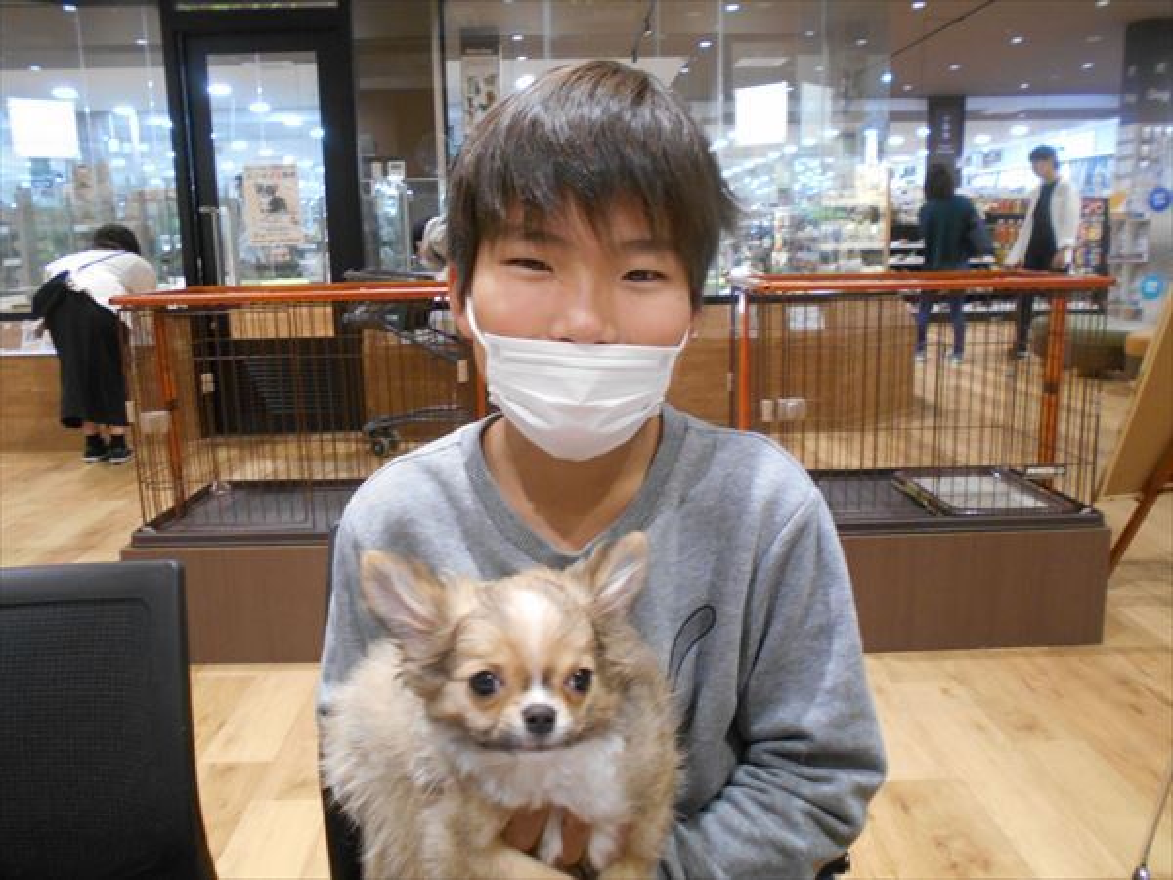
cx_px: 586
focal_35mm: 30
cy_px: 440
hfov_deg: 60.0
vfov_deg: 46.8
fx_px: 1017
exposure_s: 1/30
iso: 400
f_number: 3.4
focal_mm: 5.1
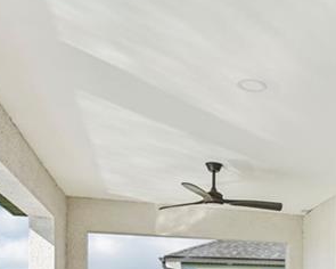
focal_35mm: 52
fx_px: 517
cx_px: 402
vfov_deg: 26.2
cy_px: 317
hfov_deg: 30.6
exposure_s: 1/750
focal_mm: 16
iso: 400
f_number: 8
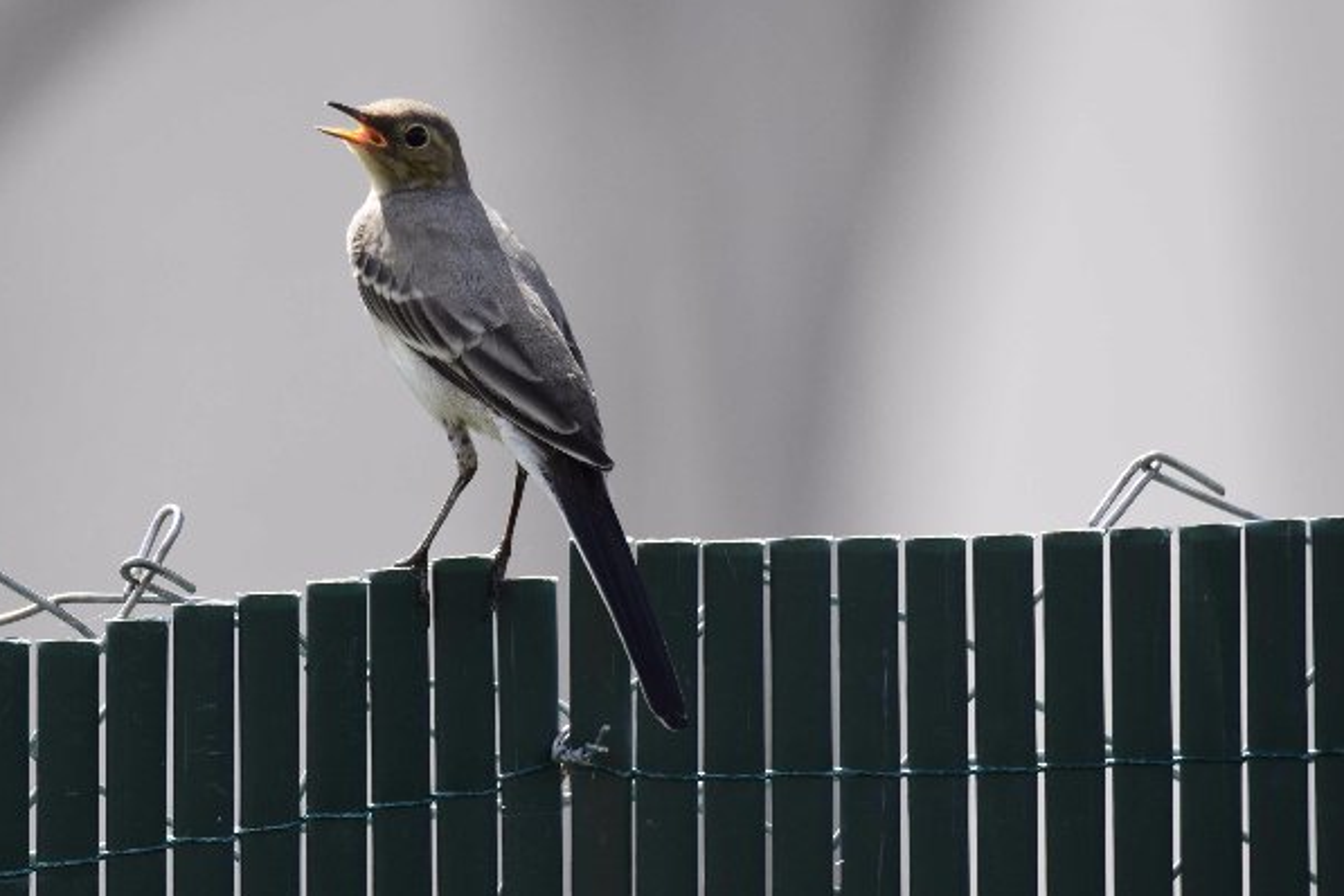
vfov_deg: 1.1
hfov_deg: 1.7
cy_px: 394
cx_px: 556
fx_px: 45058
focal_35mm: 1207
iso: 720
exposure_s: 1/1000
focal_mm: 600
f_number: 6.3
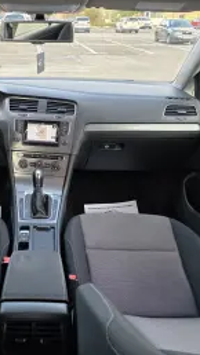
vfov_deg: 56.6
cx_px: 40
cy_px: 172
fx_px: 330
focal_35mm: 35
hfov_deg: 32.8
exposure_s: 1/180
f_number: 1.7
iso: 125
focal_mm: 6.3
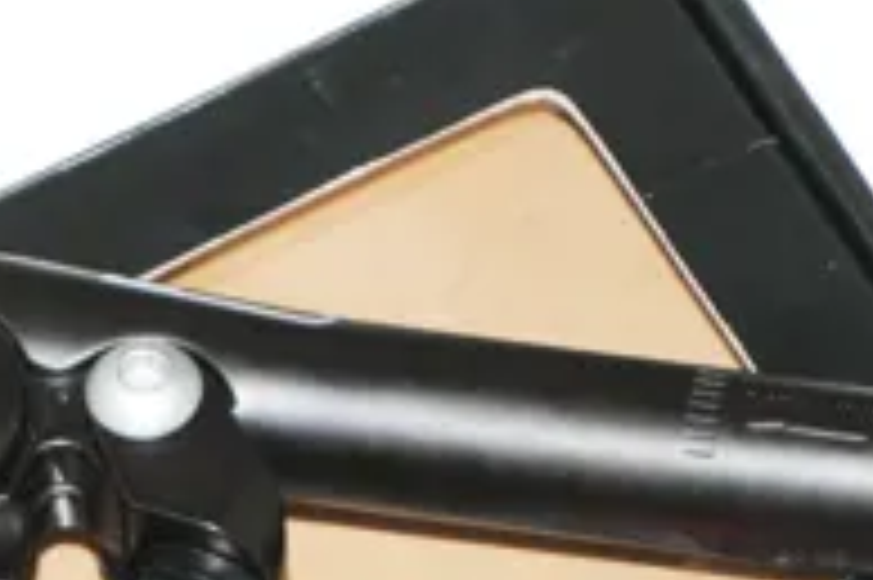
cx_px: 27
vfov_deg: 2.3
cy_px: 933
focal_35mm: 607
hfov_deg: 3.4
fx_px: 14707
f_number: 5.6
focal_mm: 98
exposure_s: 1/200
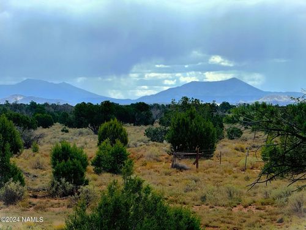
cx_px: 153
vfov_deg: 12.3
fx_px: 1061
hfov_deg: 16.4
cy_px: 115
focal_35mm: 120
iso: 50
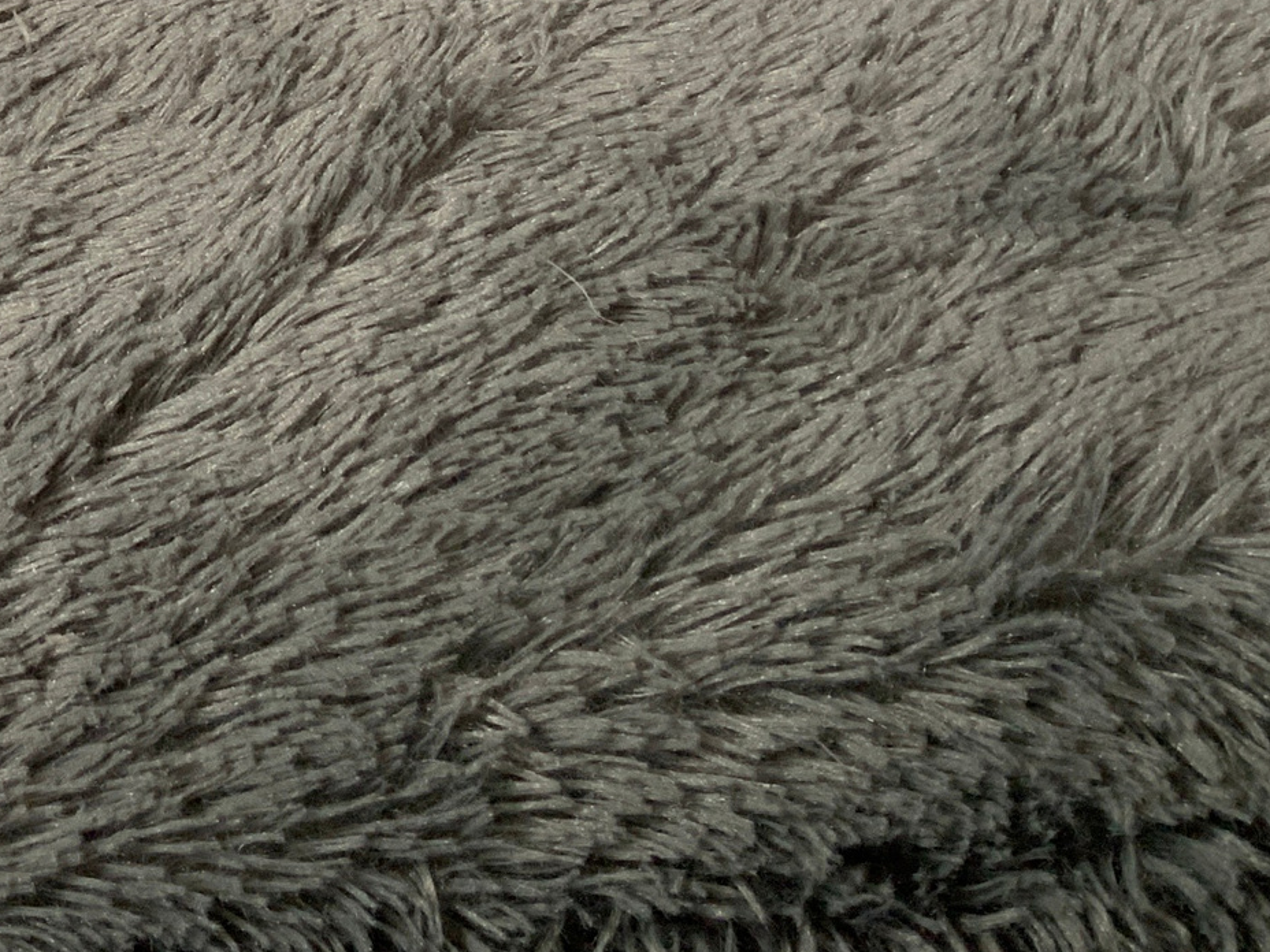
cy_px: -249
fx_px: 2935
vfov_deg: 17.4
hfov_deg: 22.5
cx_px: -259
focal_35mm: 80
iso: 50
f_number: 1.8
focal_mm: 3
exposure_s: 1/52
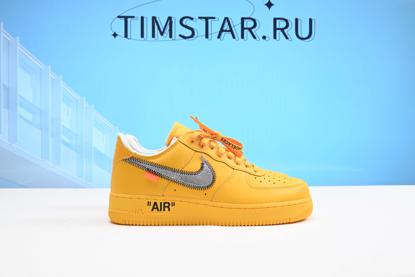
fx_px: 427
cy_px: 138
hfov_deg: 51.9
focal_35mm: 37
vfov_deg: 36.0
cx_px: 208
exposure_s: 1/2
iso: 100
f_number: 16
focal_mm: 37
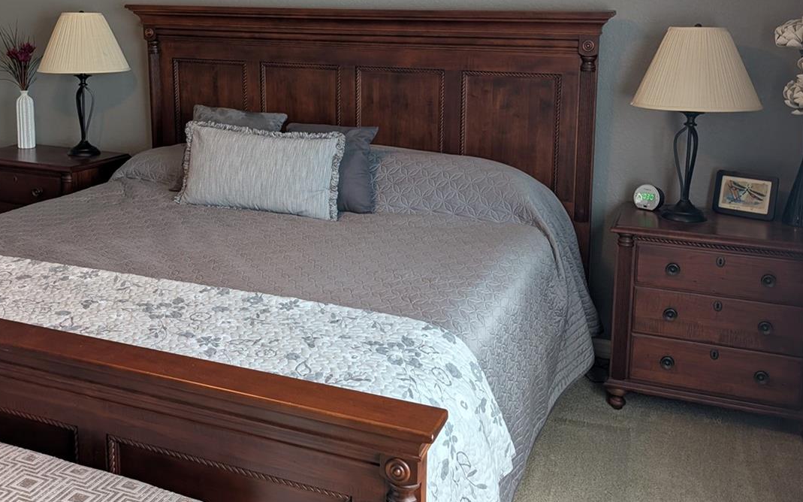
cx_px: 335
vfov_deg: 32.9
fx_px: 832
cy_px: 125
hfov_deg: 51.3
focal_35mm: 38
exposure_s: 1/54.4
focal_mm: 6.9
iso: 17
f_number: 1.68
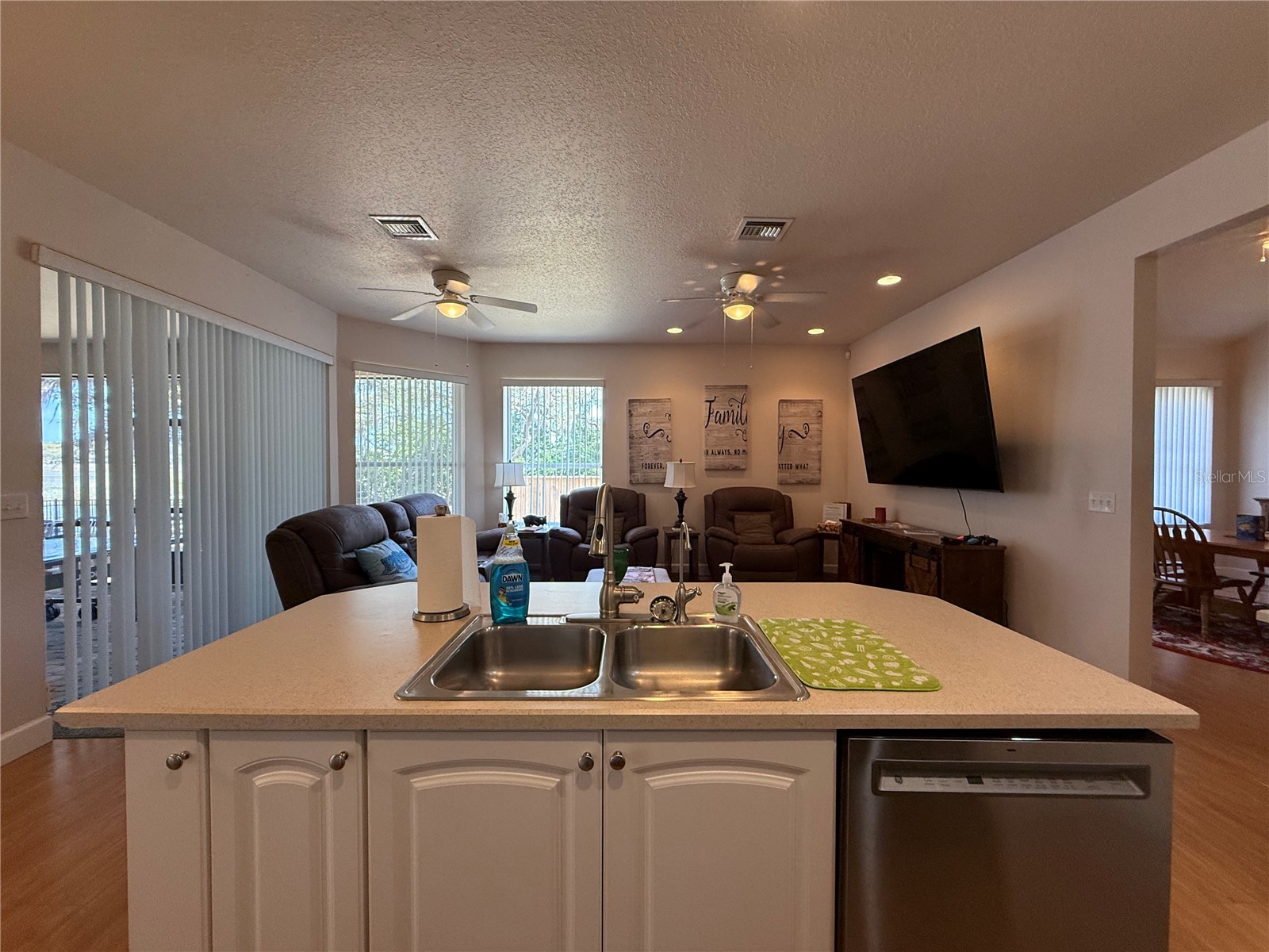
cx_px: 634
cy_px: 476
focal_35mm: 14
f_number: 2.2
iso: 250
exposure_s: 1/120
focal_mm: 2.22
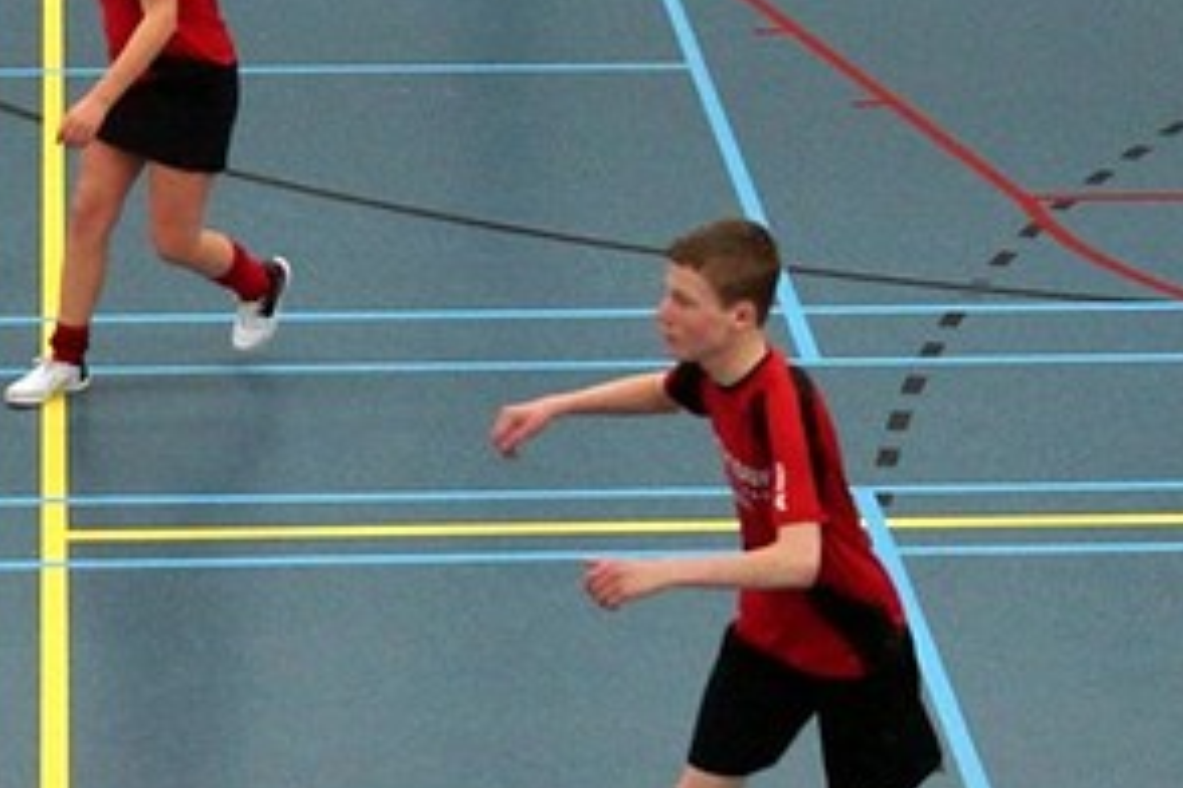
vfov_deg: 10.1
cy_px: 181
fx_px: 4469
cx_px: 382
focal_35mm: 136
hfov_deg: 15.0
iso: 800
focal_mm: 26
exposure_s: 1/250
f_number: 2.8
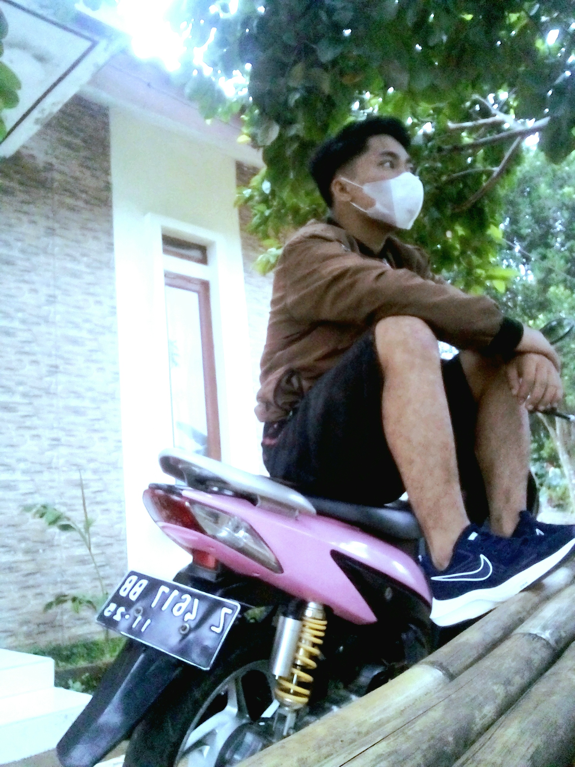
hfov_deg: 44.2
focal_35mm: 32
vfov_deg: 56.8
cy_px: 384
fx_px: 709
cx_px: 288
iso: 250
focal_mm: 2.66
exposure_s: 1/10.9
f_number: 2
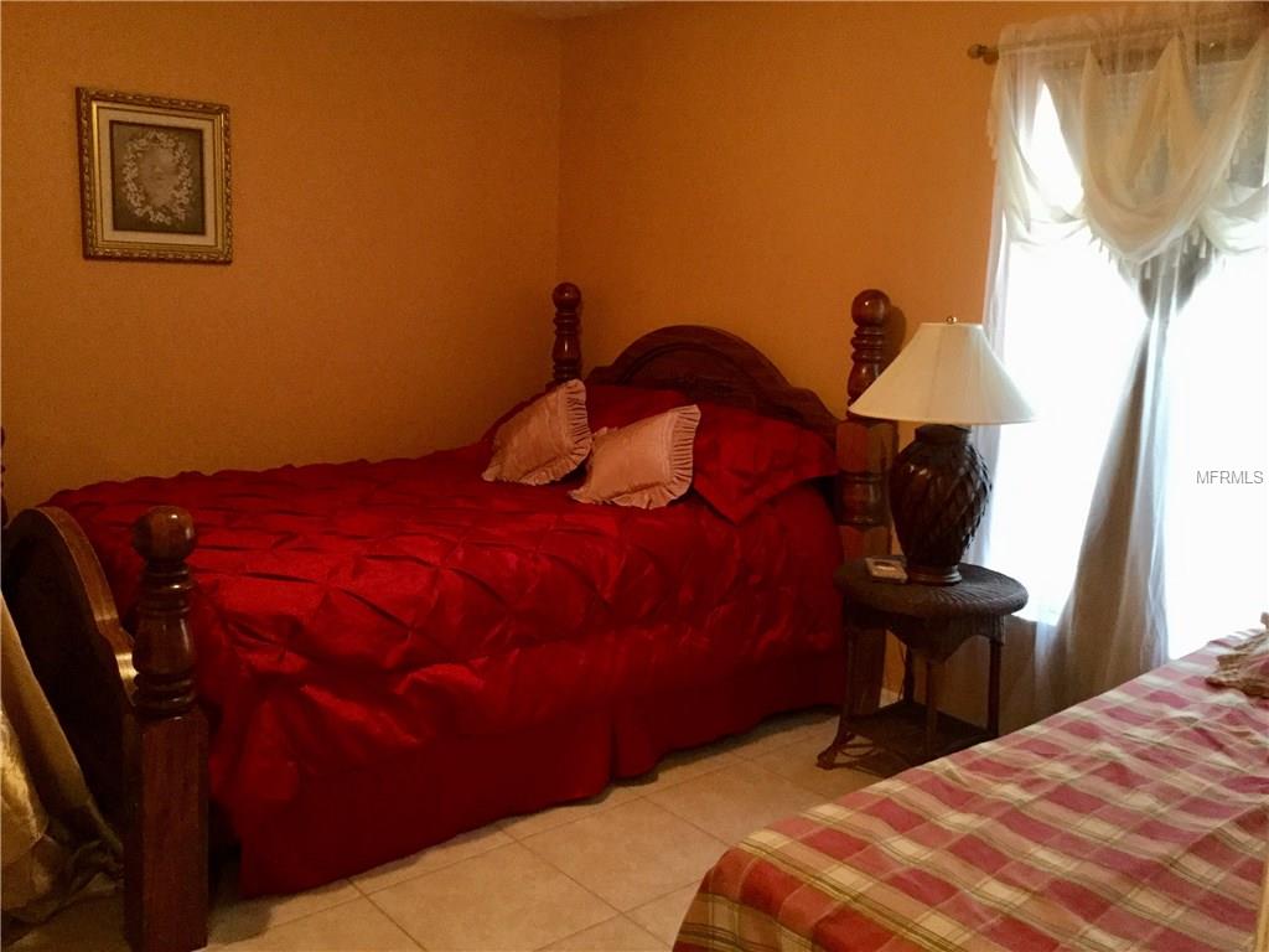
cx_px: 634
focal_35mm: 31
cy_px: 476
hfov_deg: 58.4
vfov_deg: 45.4
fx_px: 1136
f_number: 2.4
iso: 250
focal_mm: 3.3
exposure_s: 1/15
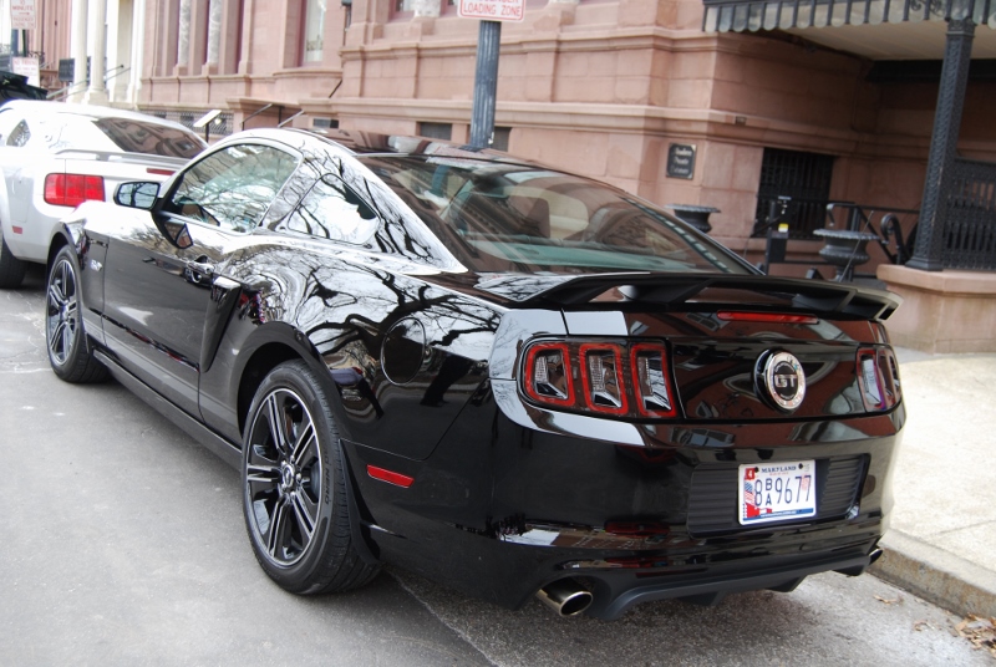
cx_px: 498
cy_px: 334
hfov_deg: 49.5
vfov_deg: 34.3
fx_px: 1081
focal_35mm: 39
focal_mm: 26
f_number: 5
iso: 200
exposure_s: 1/100
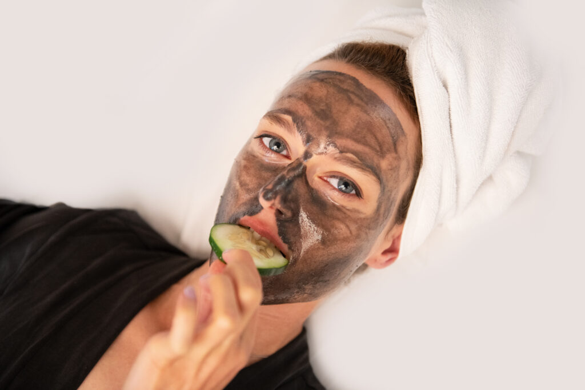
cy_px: 195
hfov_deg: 41.1
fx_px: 780
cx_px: 292
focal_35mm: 48
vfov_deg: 28.1
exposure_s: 1/320
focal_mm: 48
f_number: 2.8
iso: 1000
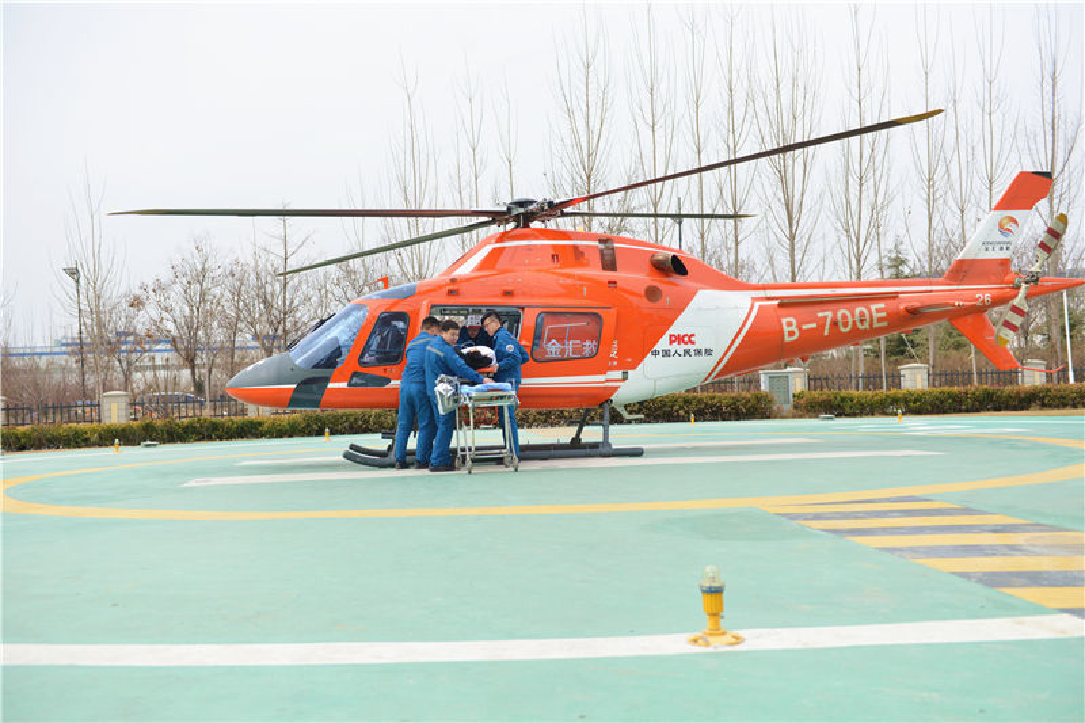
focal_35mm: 38
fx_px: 1145
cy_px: 362
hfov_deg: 50.7
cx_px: 542
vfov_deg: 35.0
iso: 640
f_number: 3.5
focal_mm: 38
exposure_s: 1/5000
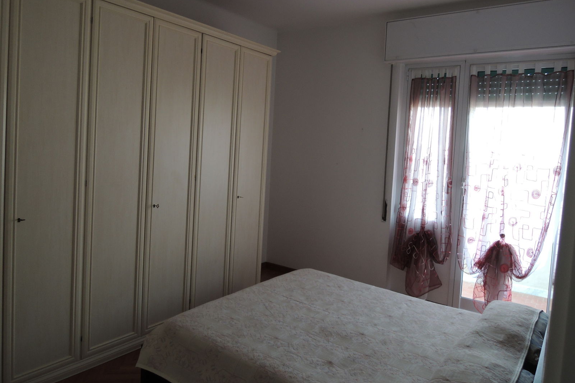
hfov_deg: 71.5
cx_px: 288
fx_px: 399
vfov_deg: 51.1
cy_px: 168
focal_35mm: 25
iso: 180
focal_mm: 4.3
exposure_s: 1/30
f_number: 2.8
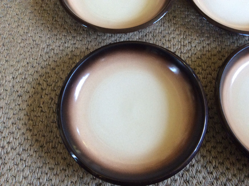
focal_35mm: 32
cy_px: 93
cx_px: 124
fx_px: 230
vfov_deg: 44.1
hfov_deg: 56.9
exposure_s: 1/24
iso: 160
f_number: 2.4
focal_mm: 3.3
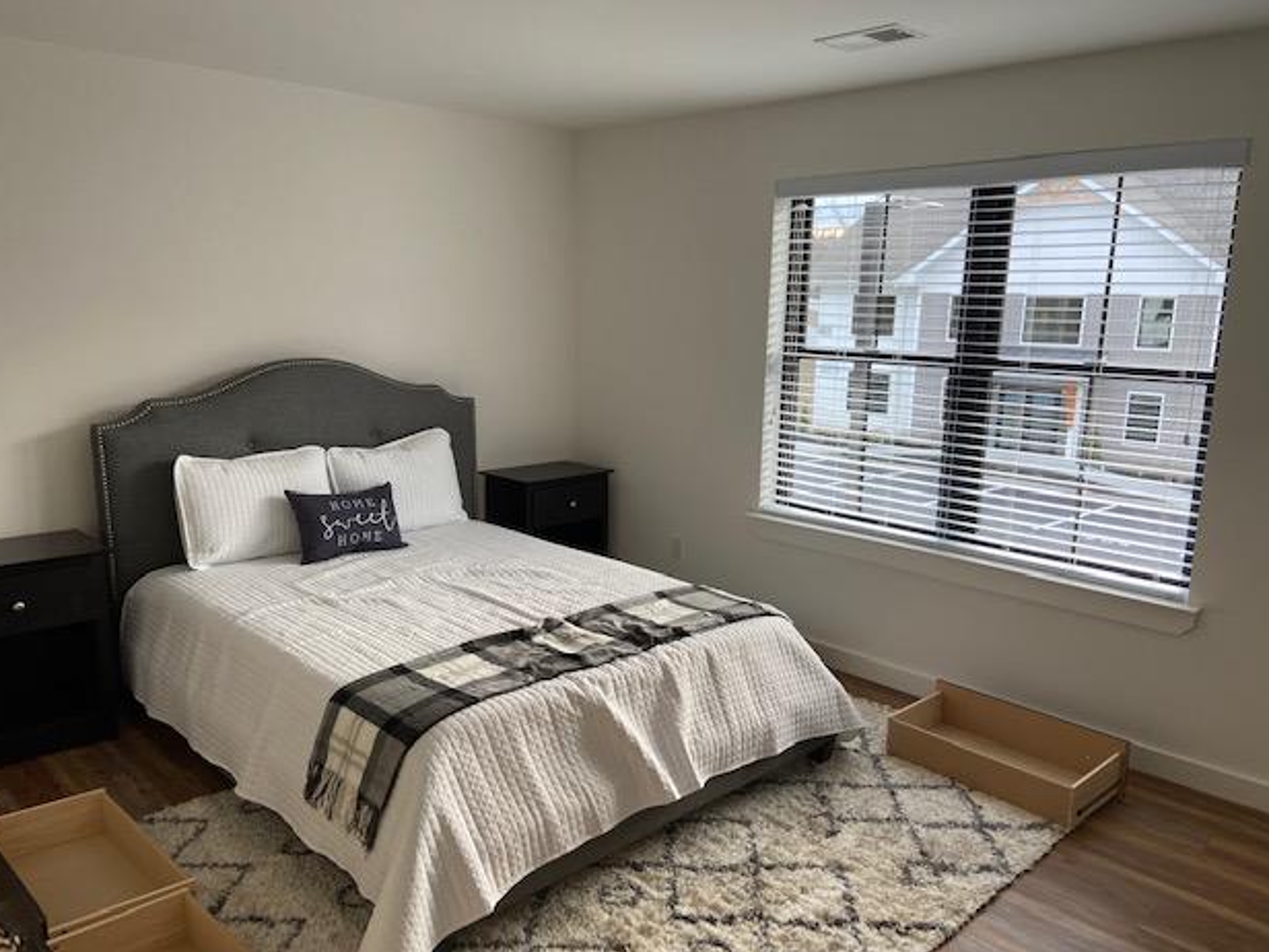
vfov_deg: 51.3
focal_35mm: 27
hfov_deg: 65.3
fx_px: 990
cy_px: 492
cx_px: 630
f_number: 1.8
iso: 64
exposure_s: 1/60
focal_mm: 4.25
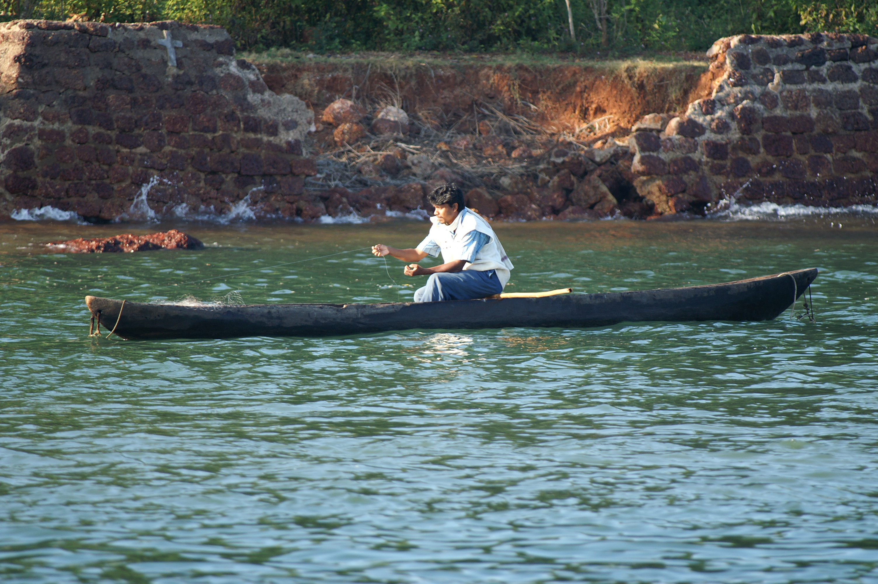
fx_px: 10965
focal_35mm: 450
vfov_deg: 3.0
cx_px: 439
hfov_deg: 4.6
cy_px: 292
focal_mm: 300
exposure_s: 1/250
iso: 200
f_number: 5.6
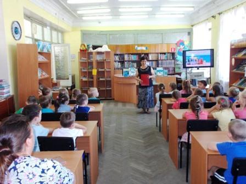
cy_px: 92
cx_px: 123
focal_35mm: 34
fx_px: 242
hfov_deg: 54.0
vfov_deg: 41.8
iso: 320
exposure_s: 1/25
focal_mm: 6
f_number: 3.6
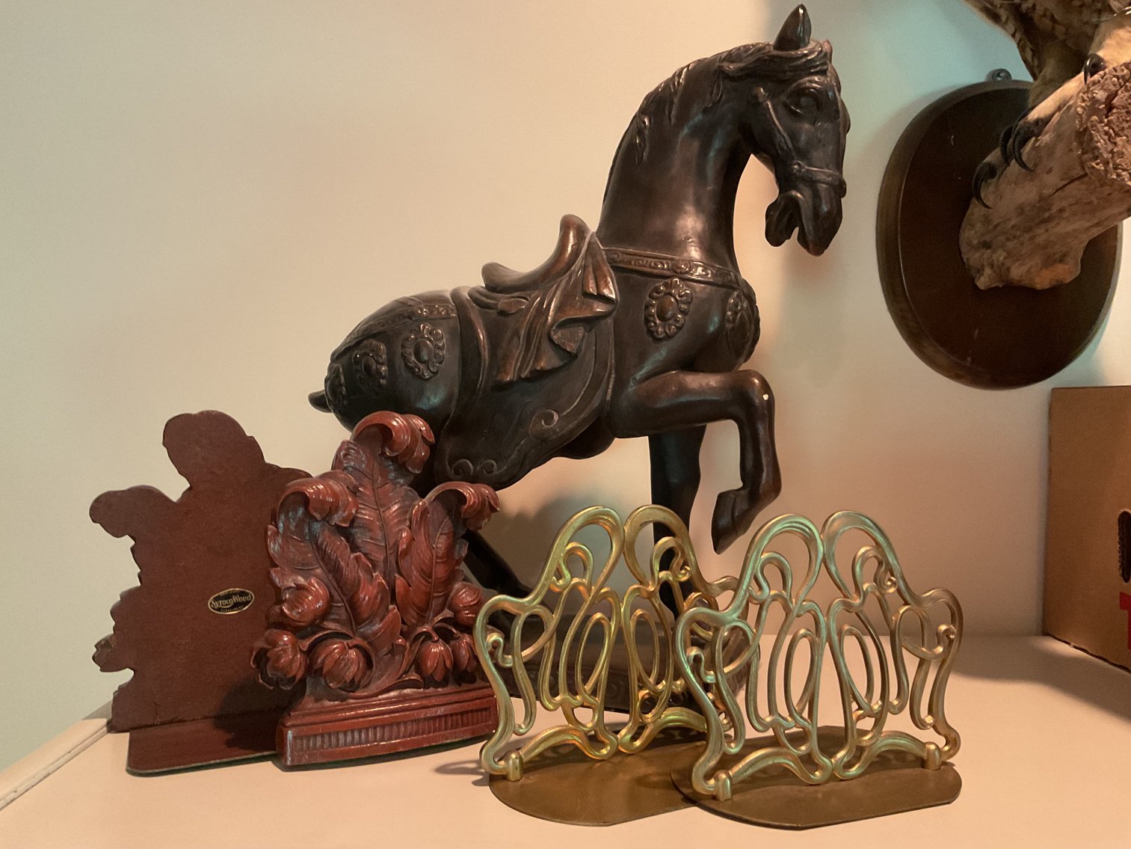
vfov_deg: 48.2
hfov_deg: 61.7
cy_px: 424
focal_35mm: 29
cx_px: 566
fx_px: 948
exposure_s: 1/30
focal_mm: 3
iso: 320
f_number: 1.8
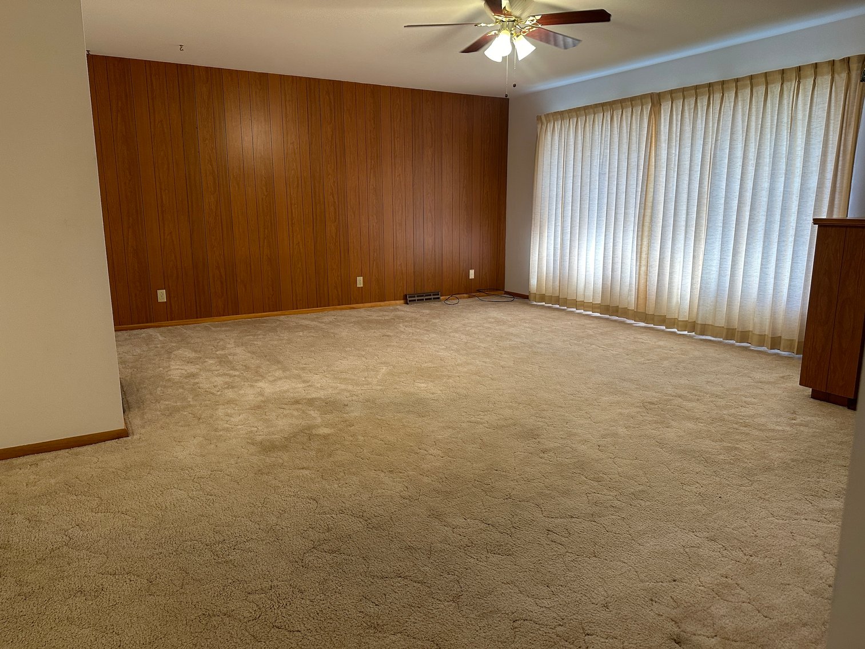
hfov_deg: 71.6
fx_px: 600
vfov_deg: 56.8
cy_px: 324
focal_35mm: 24
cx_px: 432
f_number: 1.78
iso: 200
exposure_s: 1/120
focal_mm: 6.86
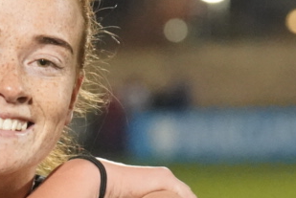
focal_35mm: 392
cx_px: -35
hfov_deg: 5.2
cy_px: 188
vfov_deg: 3.5
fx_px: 3228
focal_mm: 75
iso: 12800
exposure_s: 1/800
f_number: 3.5
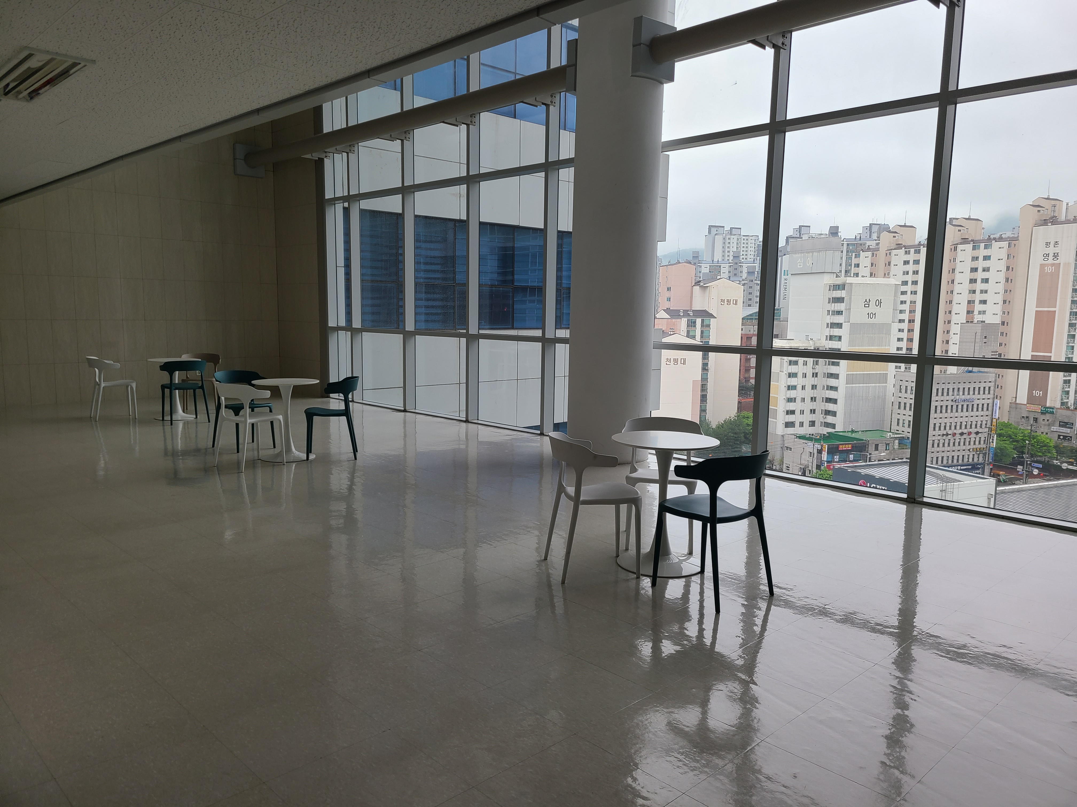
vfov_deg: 53.1
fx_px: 809
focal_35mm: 26
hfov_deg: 67.3
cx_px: 538
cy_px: 404
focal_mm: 5.4
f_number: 1.8
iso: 40
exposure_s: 1/152
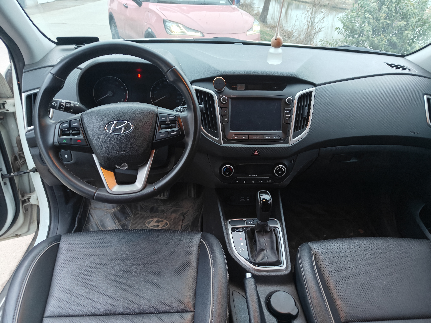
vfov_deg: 56.8
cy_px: 162
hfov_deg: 71.6
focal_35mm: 24
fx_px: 299
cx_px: 216
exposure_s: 1/33
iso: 160
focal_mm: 5.59
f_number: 1.8
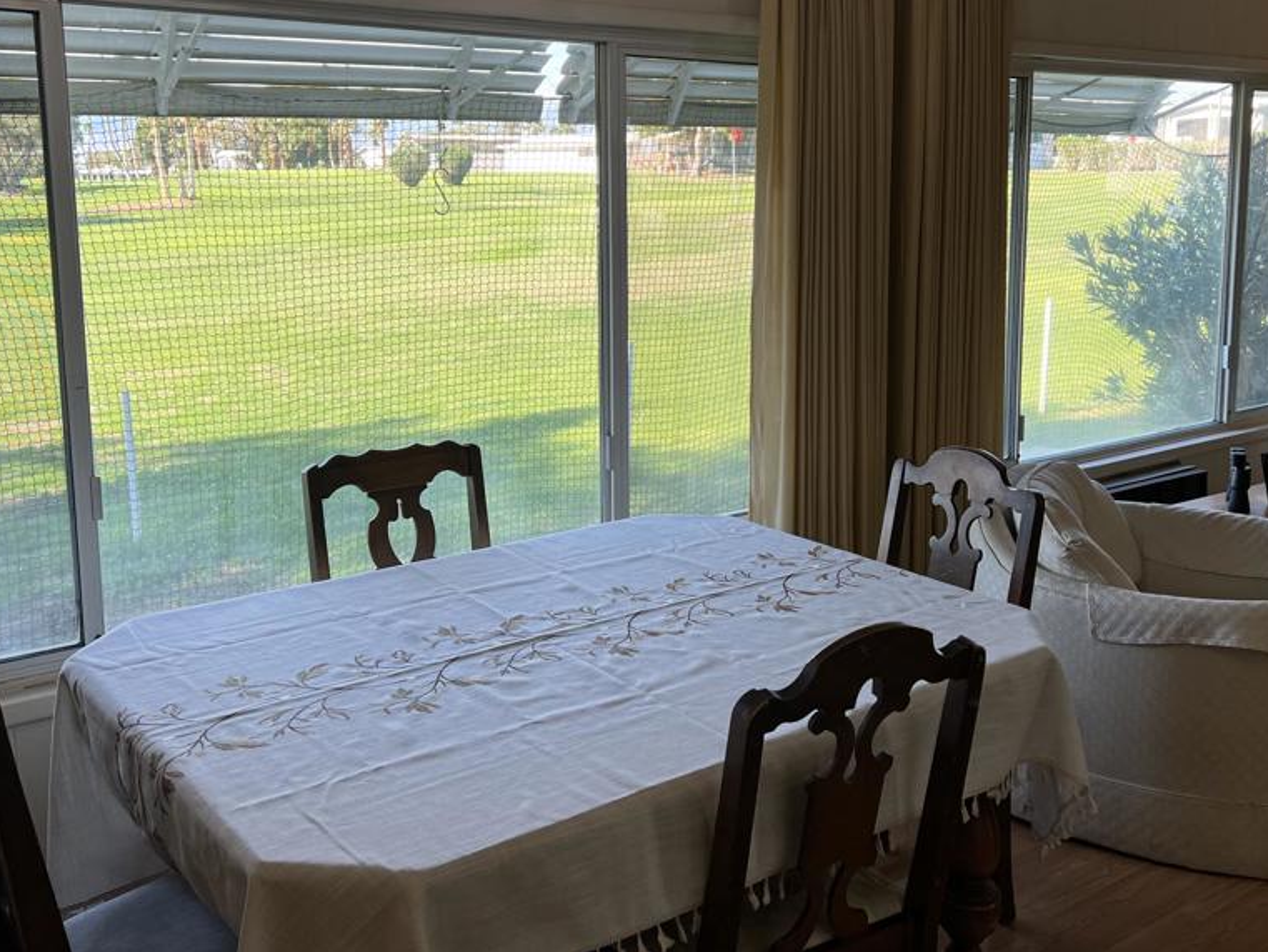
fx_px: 1282
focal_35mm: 35
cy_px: 370
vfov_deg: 40.5
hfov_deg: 52.6
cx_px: 675
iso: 50
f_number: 1.5
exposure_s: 1/493
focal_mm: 5.7
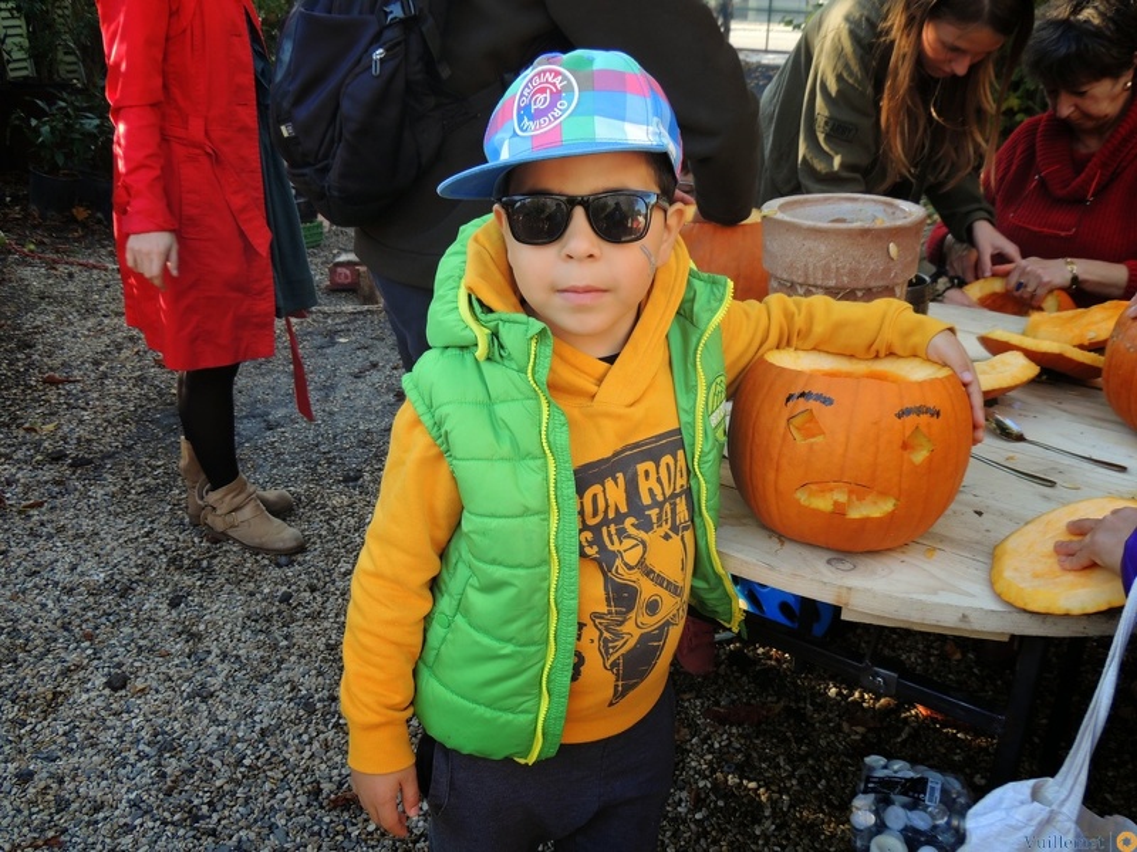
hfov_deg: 55.4
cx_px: 568
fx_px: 1084
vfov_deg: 42.9
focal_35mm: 33
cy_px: 426
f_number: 3.2
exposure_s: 1/50
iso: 100
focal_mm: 5.8
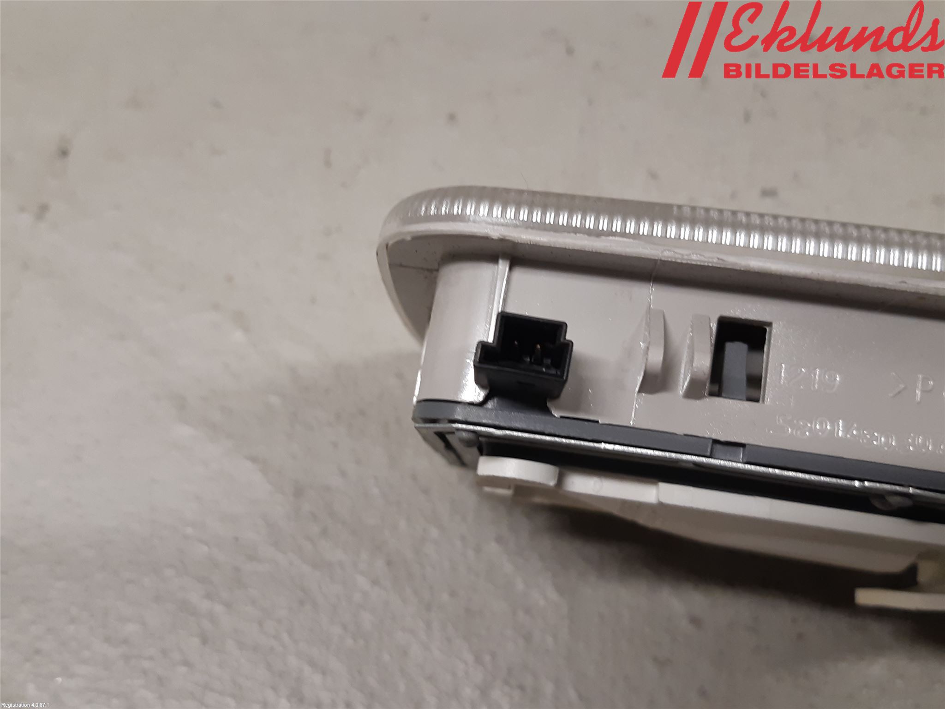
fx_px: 710
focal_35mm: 26
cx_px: 472
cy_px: 354
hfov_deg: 67.3
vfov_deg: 53.1
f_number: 1.7
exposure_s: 1/50
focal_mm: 3.93
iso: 125
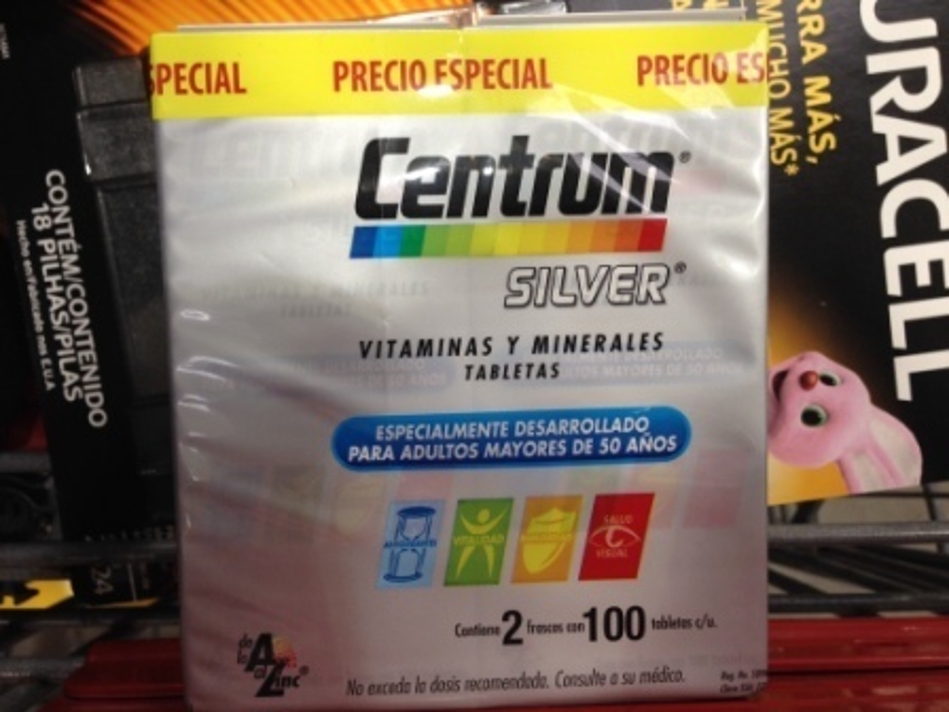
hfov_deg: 55.4
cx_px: 474
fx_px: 905
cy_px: 356
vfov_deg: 42.9
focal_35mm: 33
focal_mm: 4.12
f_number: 2.4
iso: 64
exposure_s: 1/40
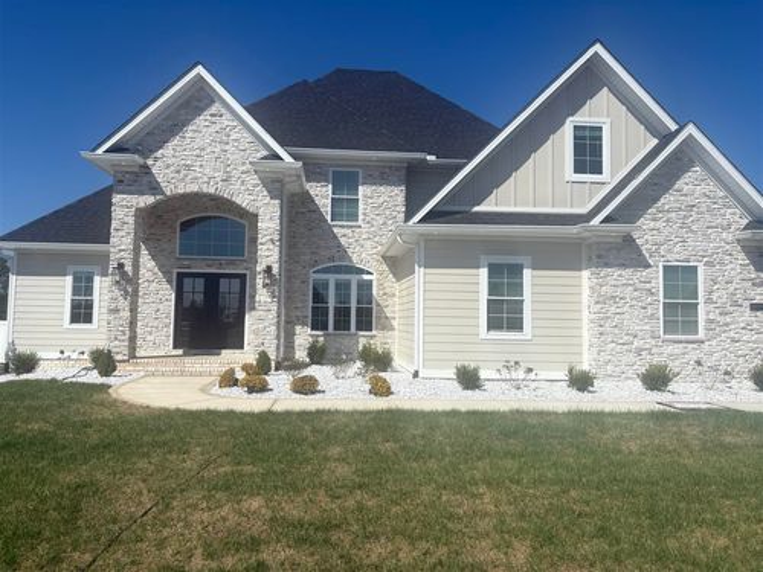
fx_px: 573
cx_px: 382
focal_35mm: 26
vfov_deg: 53.1
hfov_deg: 67.3
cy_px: 286
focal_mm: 5.96
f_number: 1.6
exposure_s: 1/6329
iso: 50
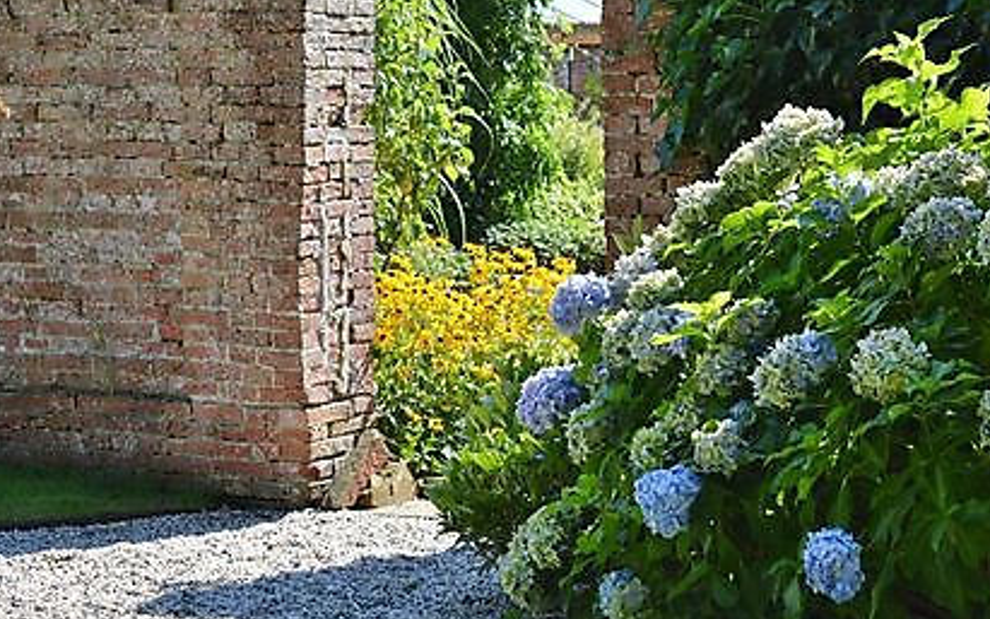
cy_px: 210
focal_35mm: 129
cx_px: 670
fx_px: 3475
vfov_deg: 10.2
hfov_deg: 16.2
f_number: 6.3
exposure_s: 1/160
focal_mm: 55
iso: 200
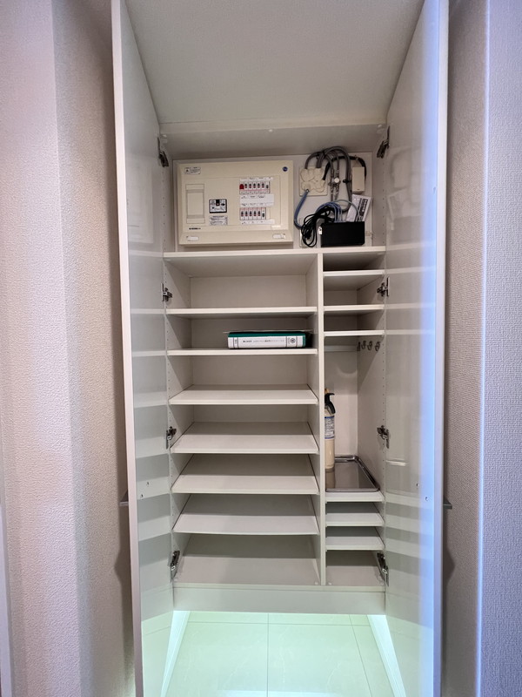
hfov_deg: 89.9
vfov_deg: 106.2
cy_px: 348
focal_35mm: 13
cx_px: 261
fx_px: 261
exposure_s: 1/50
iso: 500
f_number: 1.8
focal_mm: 1.57
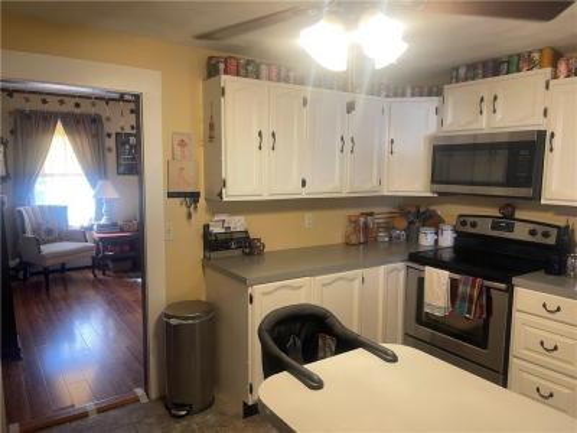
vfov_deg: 54.9
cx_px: 288
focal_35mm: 25
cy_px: 216
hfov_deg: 69.4
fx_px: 417
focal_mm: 5.1
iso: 125
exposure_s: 1/60
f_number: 1.6
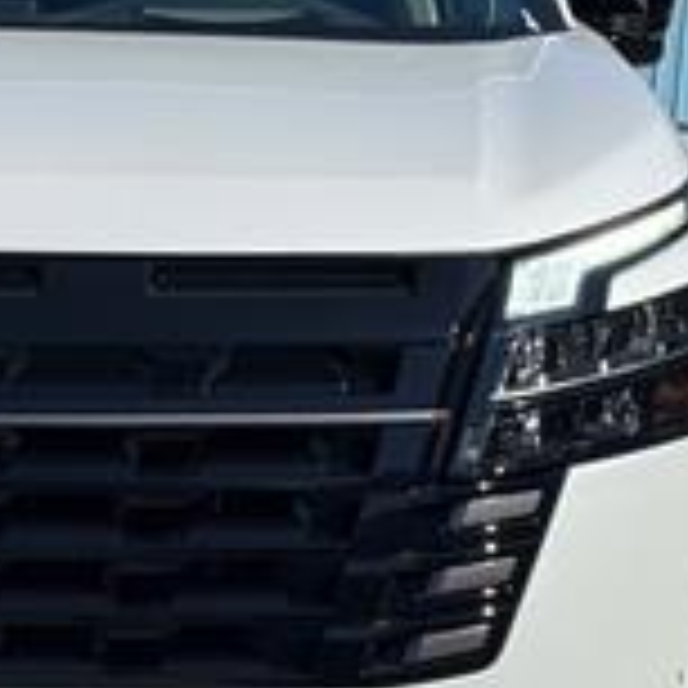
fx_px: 3980
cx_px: -72
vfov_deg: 9.9
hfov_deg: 9.8
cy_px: 477
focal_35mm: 177
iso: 64
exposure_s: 1/6410
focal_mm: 6.76
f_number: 1.78
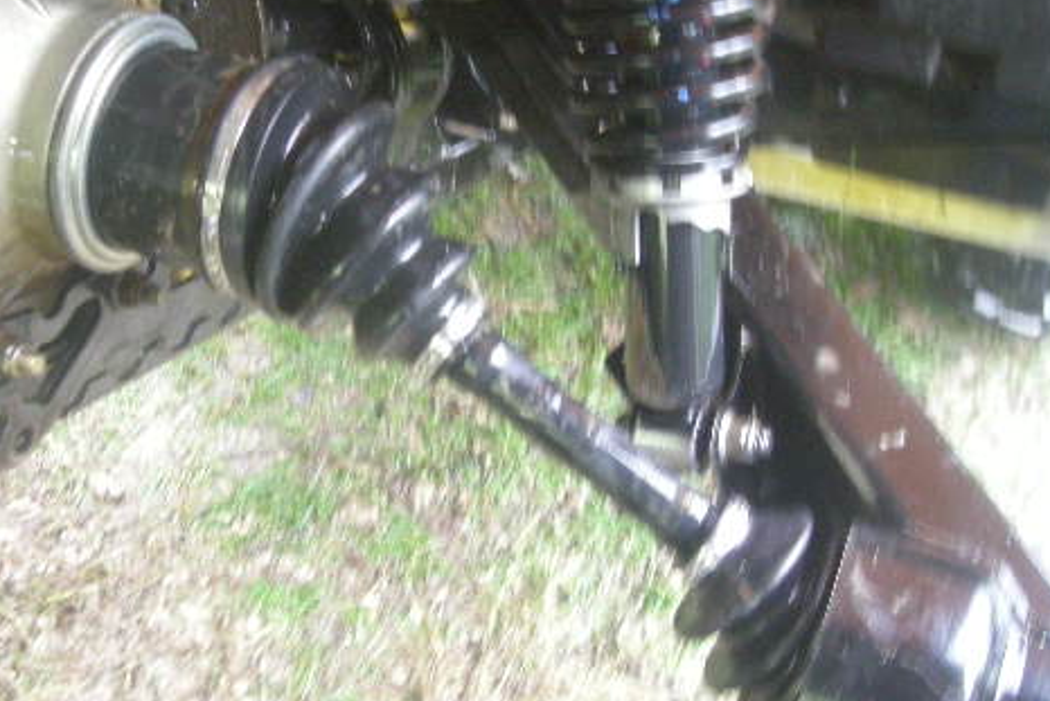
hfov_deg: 39.3
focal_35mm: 50
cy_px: 270
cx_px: 392
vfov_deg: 26.9
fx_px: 1459
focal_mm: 5.7
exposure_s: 1/15
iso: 400
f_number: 2.8
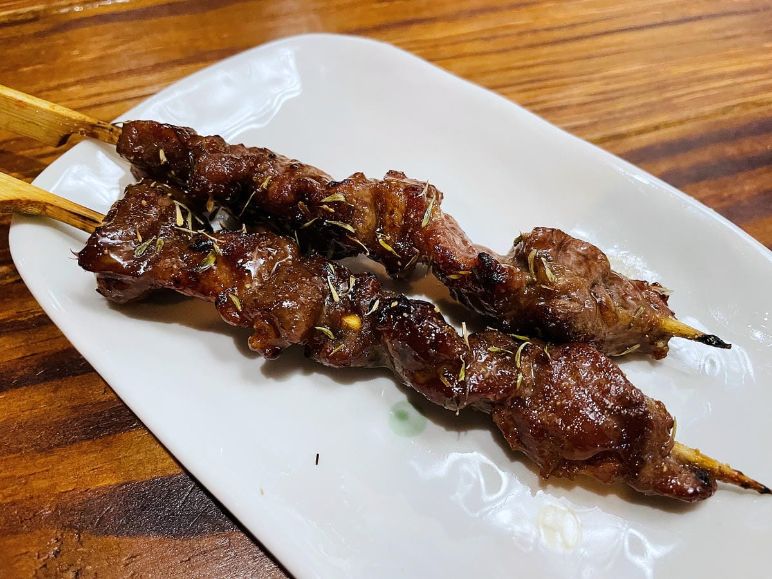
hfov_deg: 67.3
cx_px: 386
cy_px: 290
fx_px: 580
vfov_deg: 53.1
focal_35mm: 26
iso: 400
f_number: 1.6
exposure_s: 1/40
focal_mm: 4.2
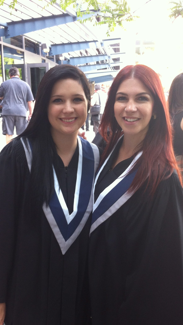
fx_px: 405
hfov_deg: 25.4
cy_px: 188
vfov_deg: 43.6
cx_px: 98
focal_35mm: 47
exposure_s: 1/40
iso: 80
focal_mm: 3.85
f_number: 2.8
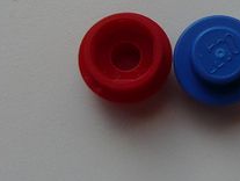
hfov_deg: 17.3
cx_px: 288
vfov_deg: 13.7
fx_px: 750
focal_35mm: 108
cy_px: 50
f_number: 4.5
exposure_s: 1/200
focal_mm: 4.6
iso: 100
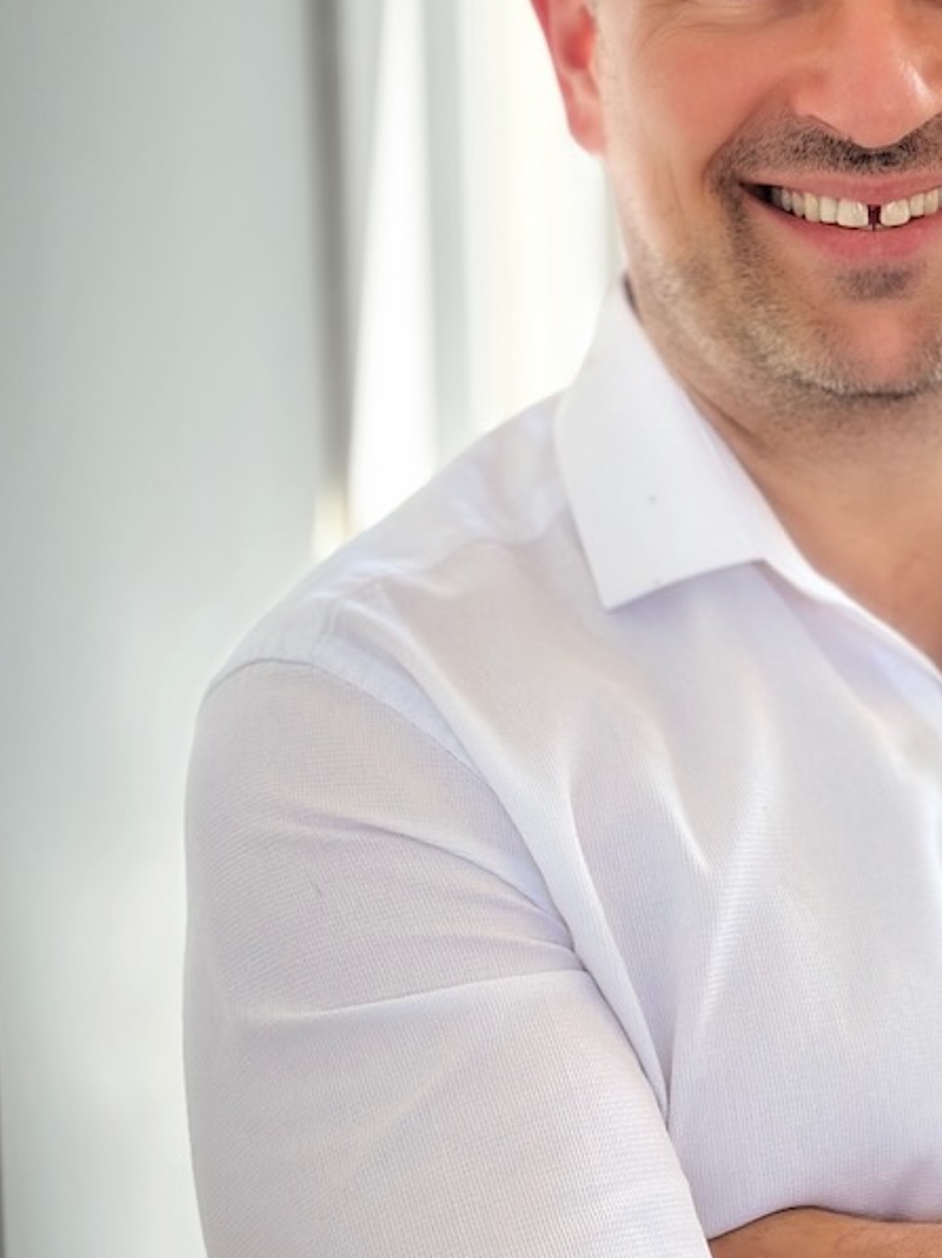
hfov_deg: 14.2
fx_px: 3741
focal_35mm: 103
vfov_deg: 19.1
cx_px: 801
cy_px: 767
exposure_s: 1/480
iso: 80
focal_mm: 6.86
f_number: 1.78
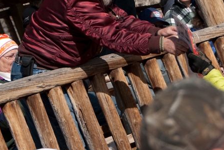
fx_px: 1315
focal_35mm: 211
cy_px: 15
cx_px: 180
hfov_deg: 9.7
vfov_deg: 6.5
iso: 200
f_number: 4.8
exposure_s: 1/1600
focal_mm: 62
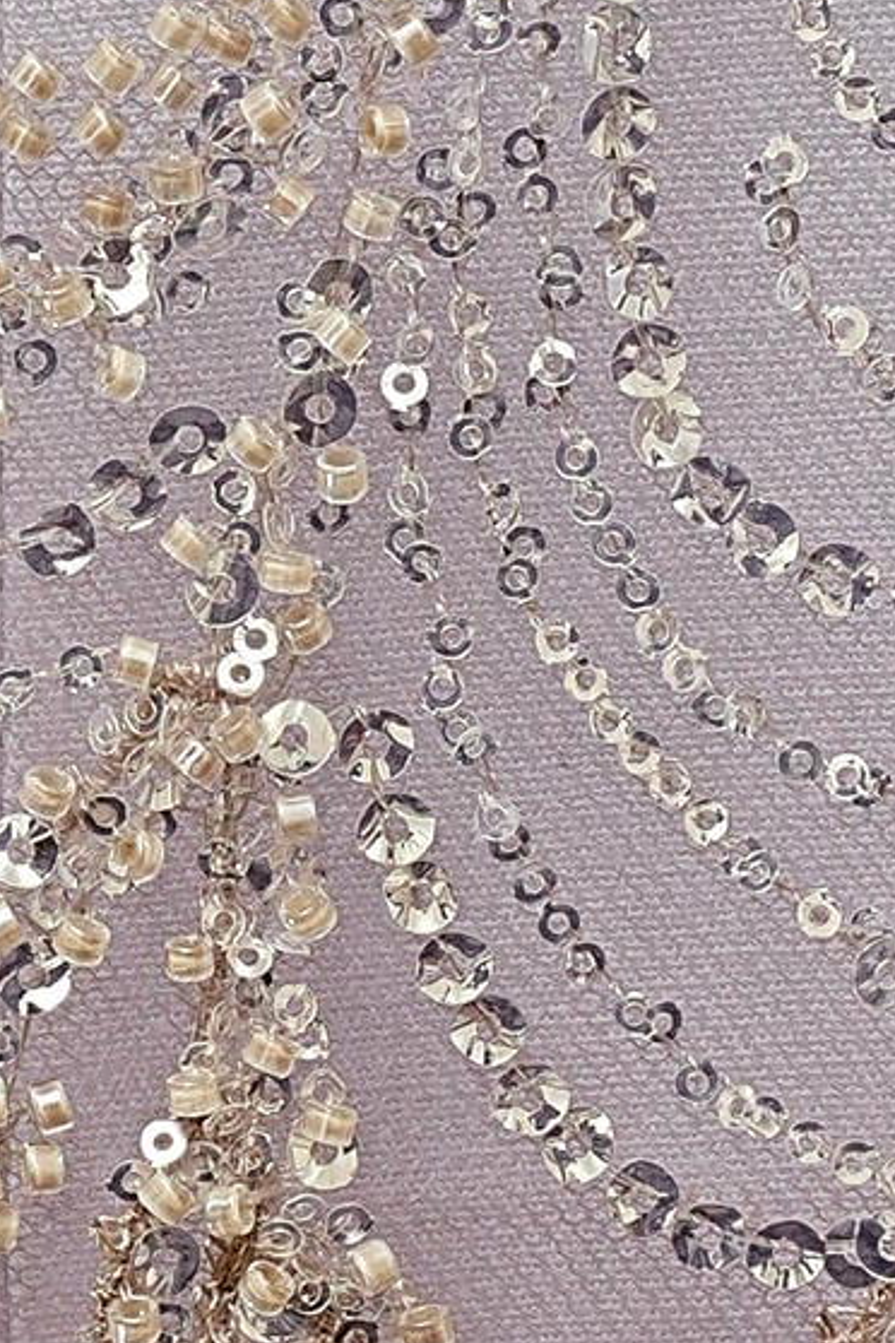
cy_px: 1000
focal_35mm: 377
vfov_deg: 5.5
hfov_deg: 3.6
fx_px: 14058
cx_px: -150
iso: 100
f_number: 11
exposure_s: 1/125
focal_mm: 50
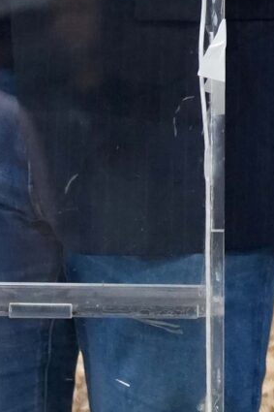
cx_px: -78
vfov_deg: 5.1
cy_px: -526
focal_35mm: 398
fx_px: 4547
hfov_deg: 3.4
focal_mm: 66
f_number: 4
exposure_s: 1/100
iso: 4000
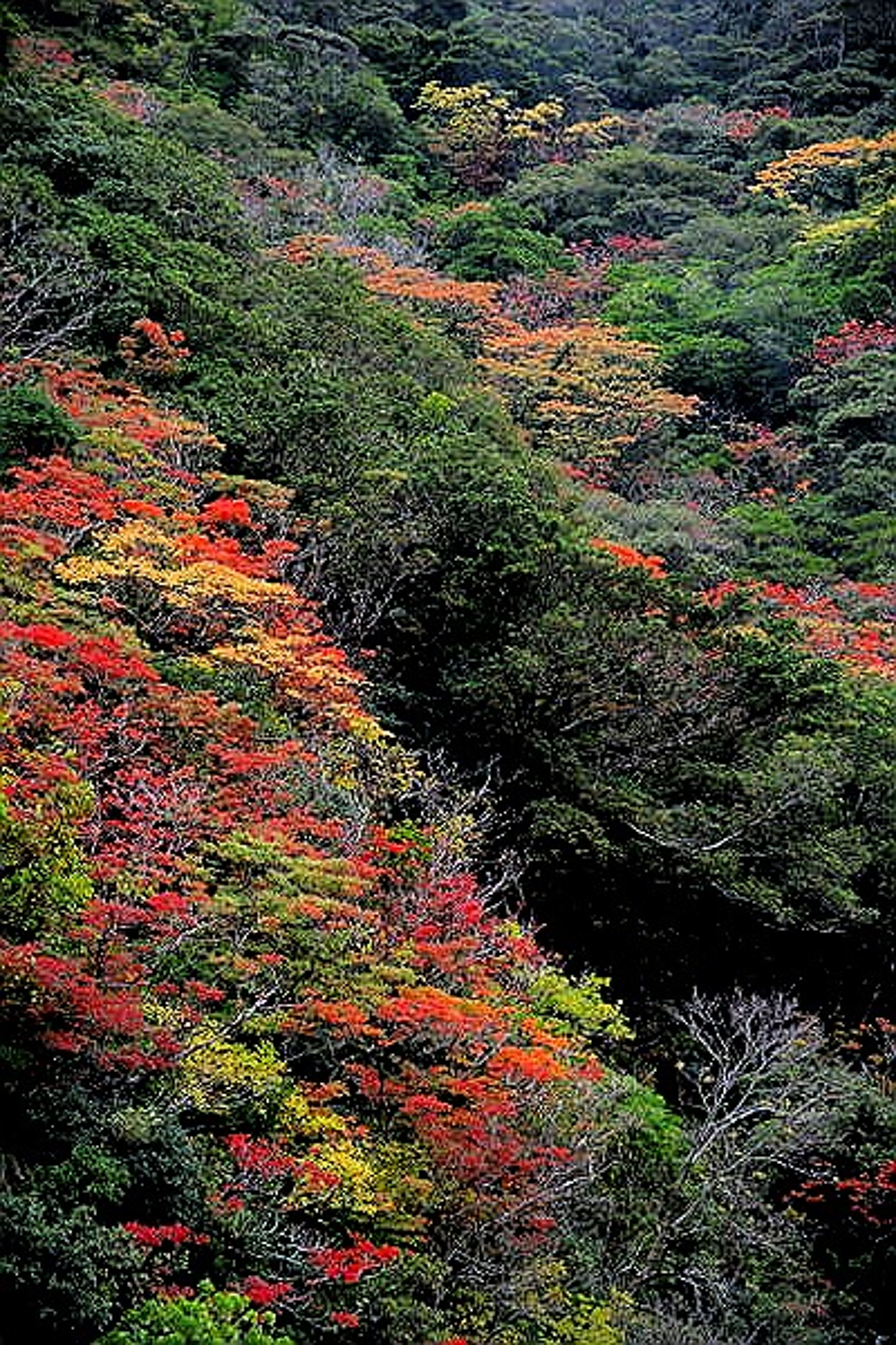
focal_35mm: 112
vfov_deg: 18.3
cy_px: 672
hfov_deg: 12.2
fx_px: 4181
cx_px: 448
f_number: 5.6
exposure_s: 1/250
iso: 400
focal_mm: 112
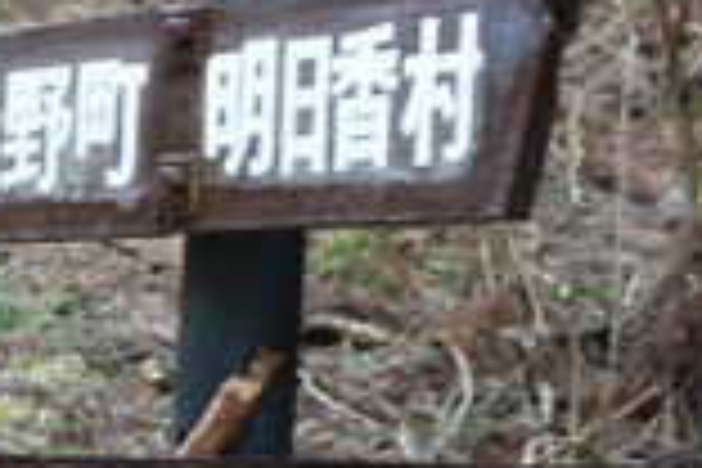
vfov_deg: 10.0
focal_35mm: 136
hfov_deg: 15.1
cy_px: 410
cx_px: 338
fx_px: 2652
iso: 160
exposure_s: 1/60
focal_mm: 17.4
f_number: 3.2
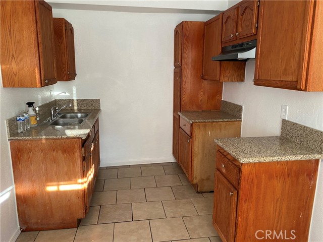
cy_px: 121
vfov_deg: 53.1
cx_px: 162
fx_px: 243
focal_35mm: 26
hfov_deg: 67.3
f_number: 1.8
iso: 125
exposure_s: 1/84
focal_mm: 4.25
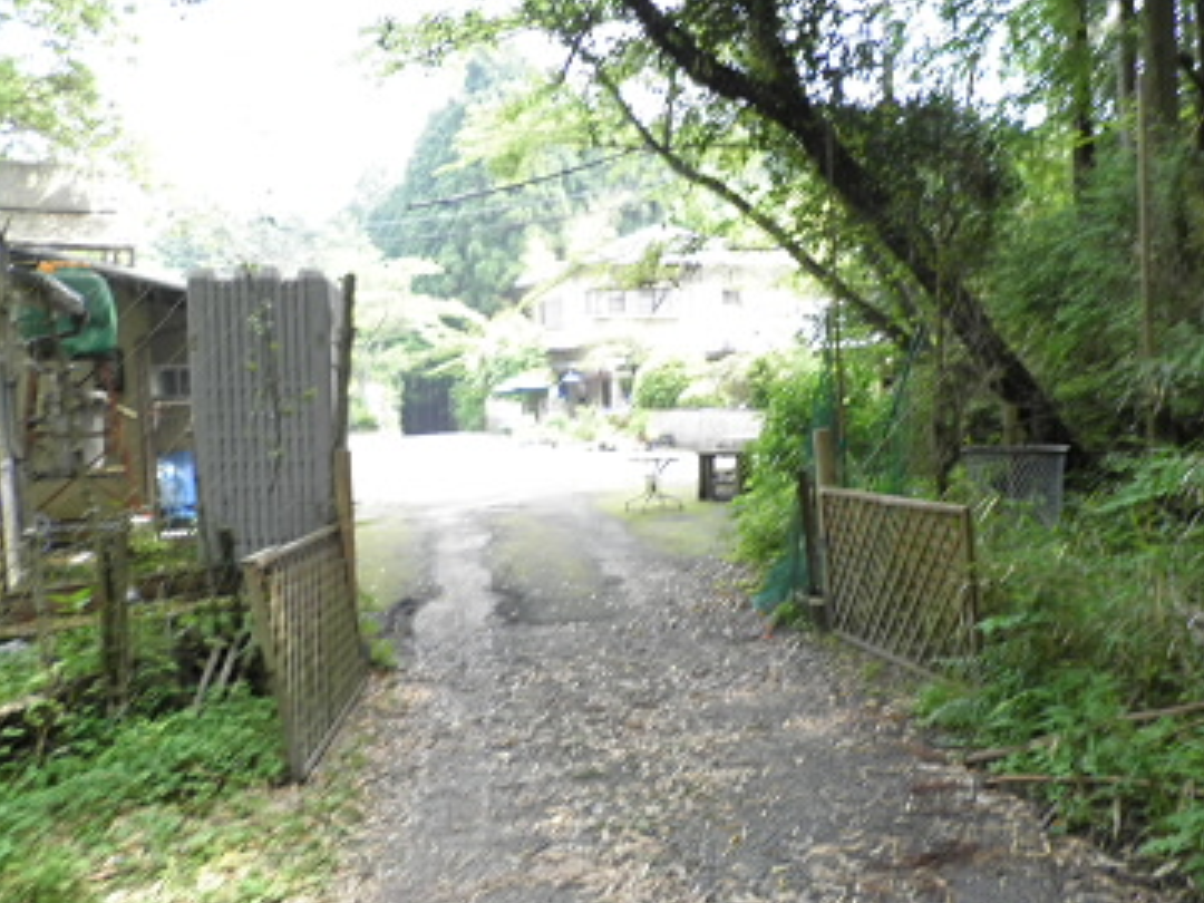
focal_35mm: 30
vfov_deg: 46.8
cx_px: 652
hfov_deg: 59.9
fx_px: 1043
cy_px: 445
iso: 64
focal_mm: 4.9
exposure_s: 1/40
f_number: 3.2
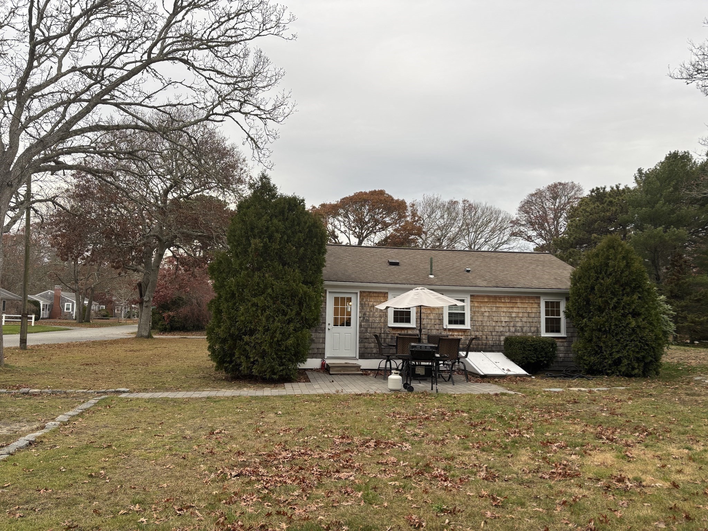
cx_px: 354
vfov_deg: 53.1
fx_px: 532
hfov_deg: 67.3
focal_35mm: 26
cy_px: 266
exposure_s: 1/186
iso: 40
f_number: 1.6
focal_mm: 5.96
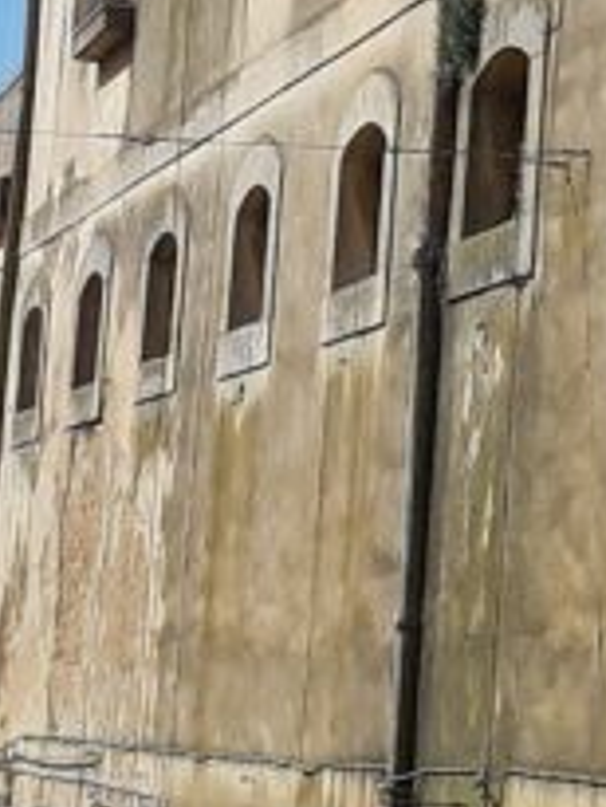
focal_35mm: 92
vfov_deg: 21.1
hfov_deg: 16.1
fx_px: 2145
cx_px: 364
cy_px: 177
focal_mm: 3.93
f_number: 1.7
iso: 40
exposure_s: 1/2174
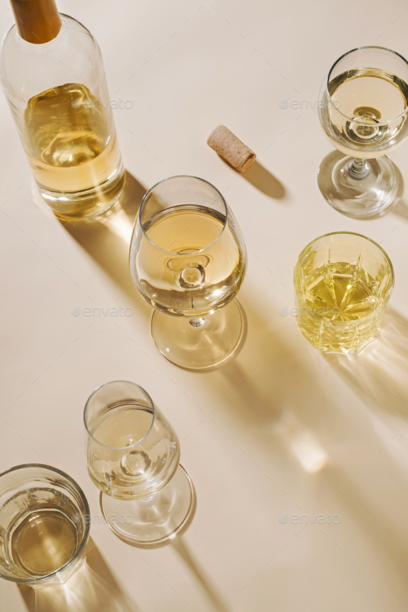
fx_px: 1275
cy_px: 306
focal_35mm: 75
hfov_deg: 18.2
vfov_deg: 27.0
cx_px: 204
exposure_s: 1/80
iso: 200
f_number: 10
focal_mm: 50
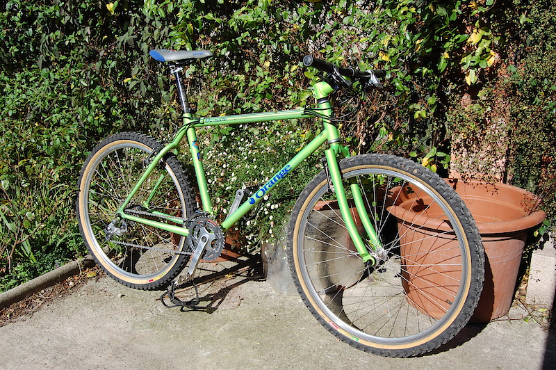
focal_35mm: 33
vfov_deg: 39.9
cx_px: 278
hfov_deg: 57.3
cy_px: 185
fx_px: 509
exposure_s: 1/320
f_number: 9
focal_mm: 22
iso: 200
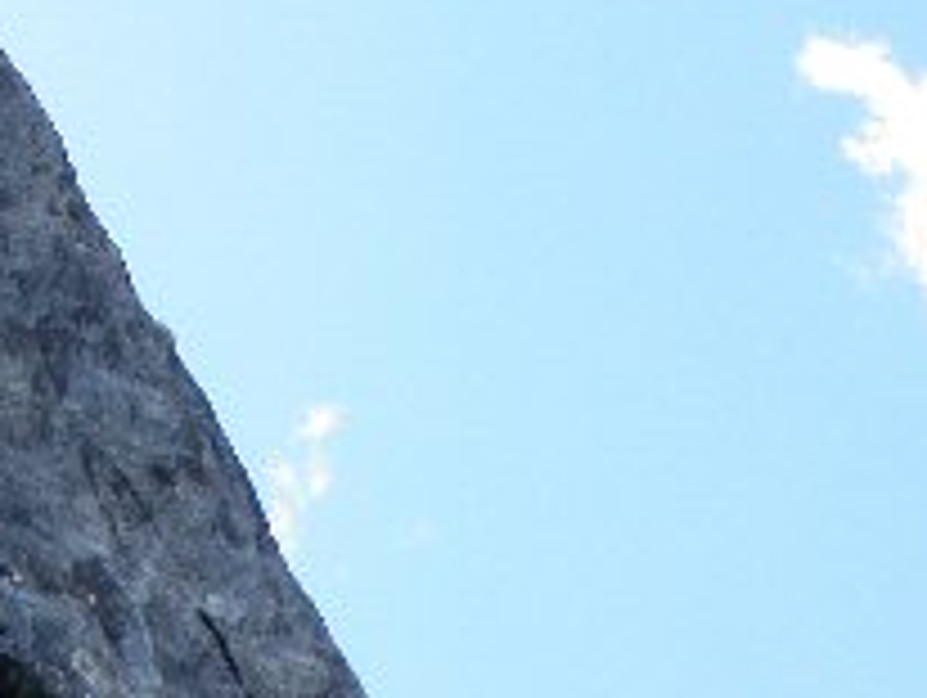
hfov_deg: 15.7
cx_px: -324
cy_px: -142
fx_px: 3164
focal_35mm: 118
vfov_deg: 12.3
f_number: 5
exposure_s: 1/100
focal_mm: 6.53
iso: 50
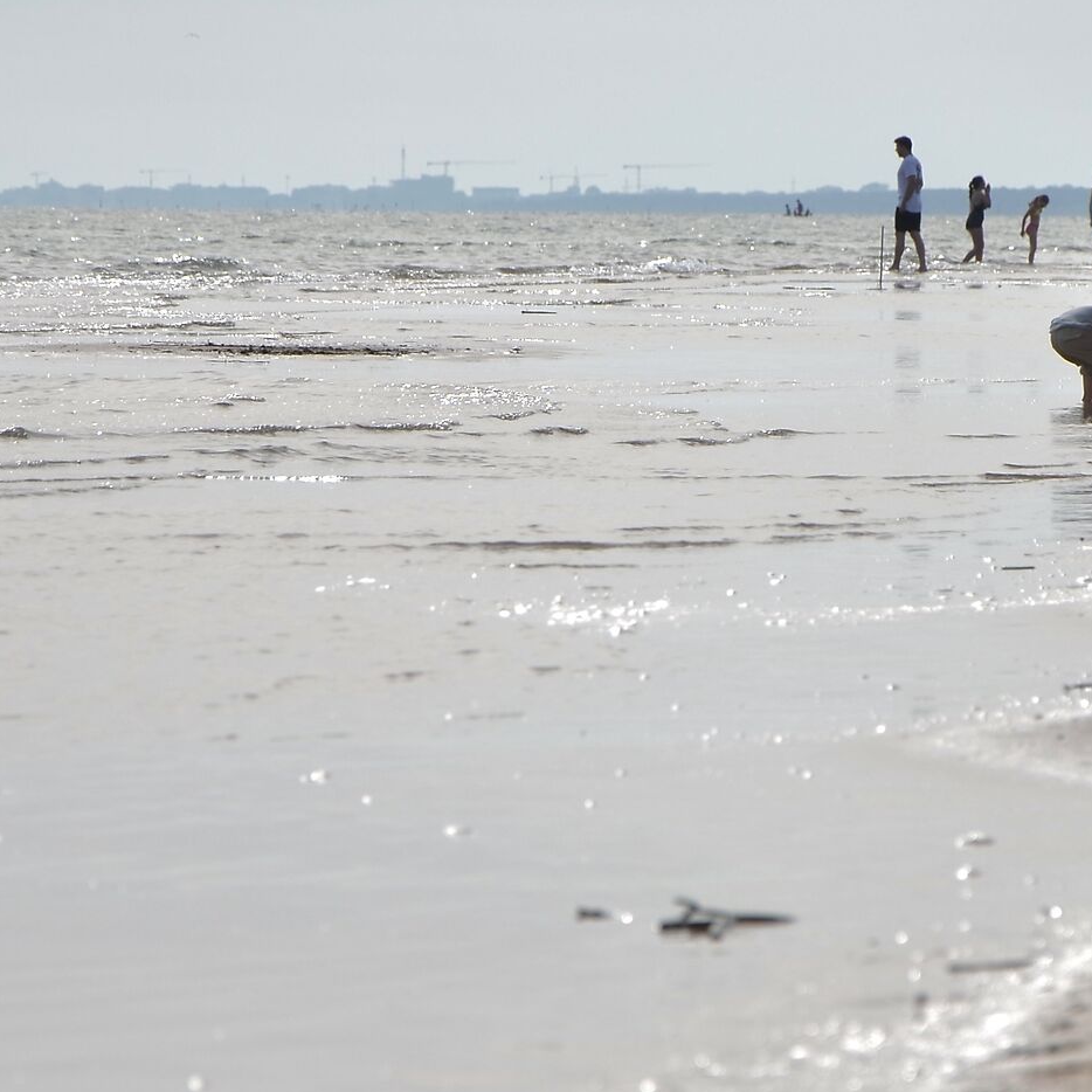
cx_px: 720
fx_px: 12245
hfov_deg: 5.1
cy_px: 574
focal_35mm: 343
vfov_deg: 5.1
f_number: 5.6
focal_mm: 105
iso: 100
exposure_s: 1/1250
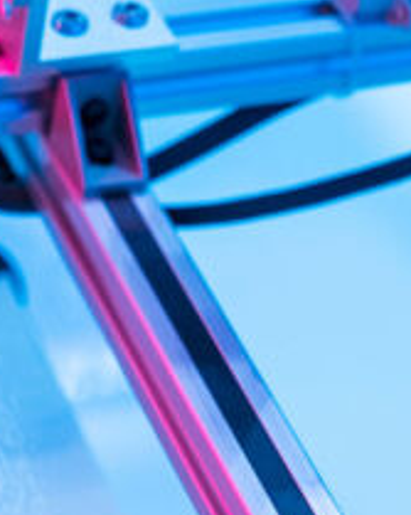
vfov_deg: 11.5
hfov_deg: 9.3
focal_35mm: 161
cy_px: -262
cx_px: -253
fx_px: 2450
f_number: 3.2
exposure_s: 1/500
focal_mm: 35
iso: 400
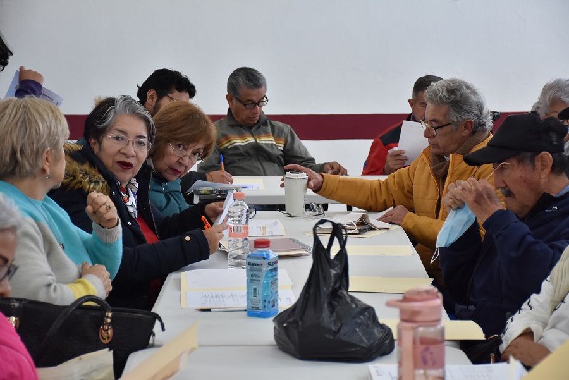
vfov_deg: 13.8
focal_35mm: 99
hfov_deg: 20.6
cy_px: 190
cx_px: 284
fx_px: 1565
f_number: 5
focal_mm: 66
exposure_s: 1/100
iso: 800
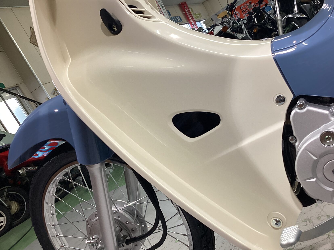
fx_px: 347
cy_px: 142
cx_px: 187
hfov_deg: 51.2
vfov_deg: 39.6
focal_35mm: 36
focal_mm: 3.3
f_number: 2.4
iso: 100
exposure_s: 1/60
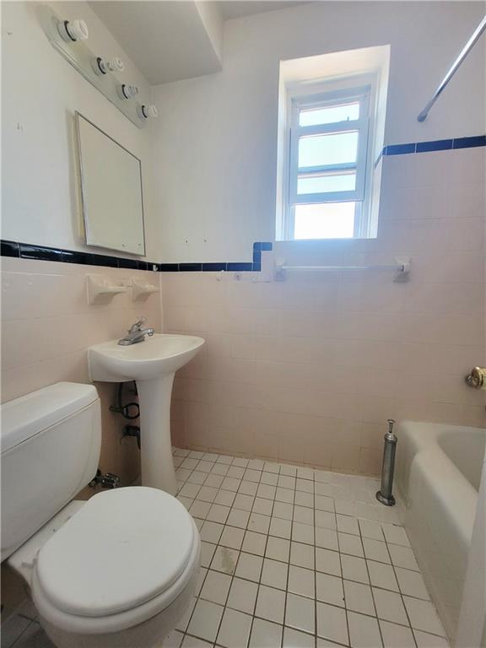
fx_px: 243
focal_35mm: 13
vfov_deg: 106.2
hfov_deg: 89.9
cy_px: 324
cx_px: 243
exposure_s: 1/60.2
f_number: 2.2
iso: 200
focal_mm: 2.2
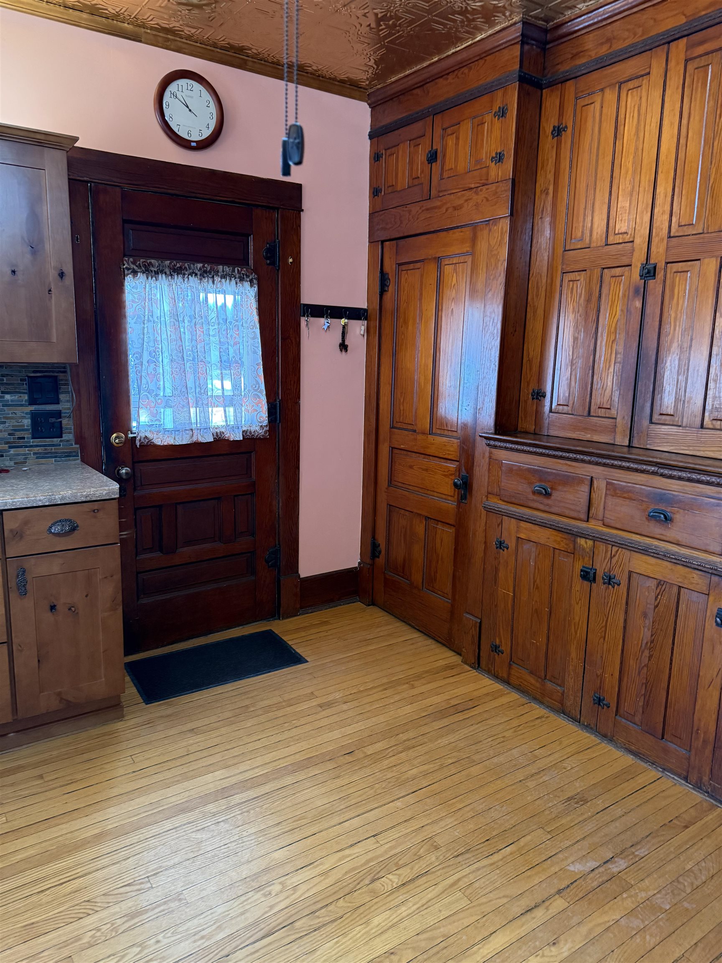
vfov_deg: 71.6
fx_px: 667
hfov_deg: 56.8
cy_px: 482
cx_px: 361
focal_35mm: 24
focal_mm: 6.76
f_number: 1.78
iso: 400
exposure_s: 1/60
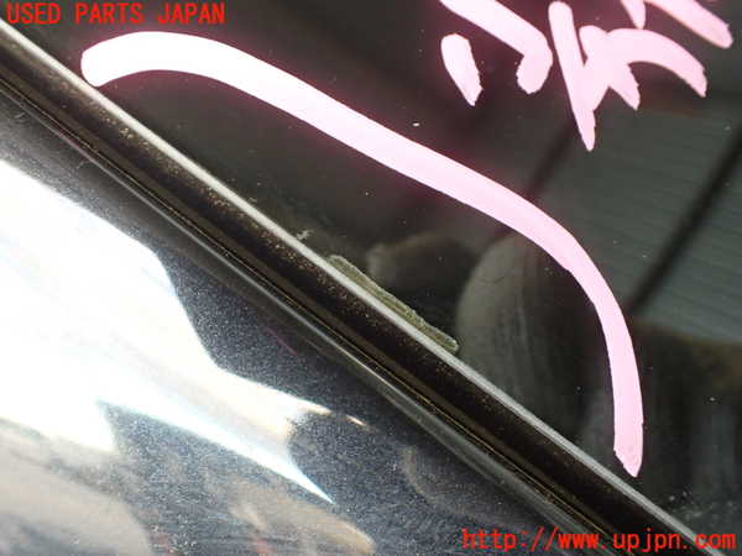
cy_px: 278
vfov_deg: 44.2
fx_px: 686
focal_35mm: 32
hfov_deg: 56.8
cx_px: 371
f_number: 2.4
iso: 320
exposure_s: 1/30
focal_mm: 5.79
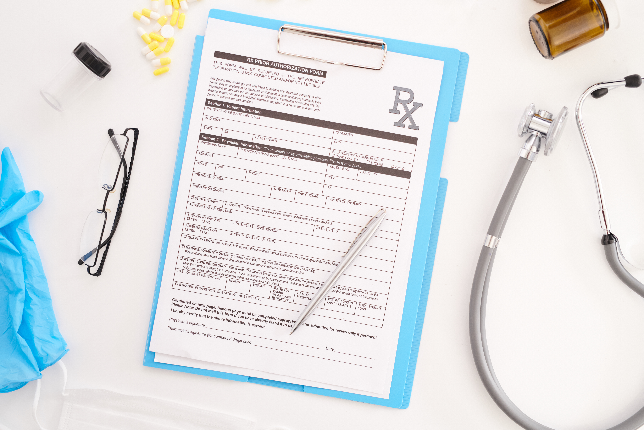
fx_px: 894
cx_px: 322
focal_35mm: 50
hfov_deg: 39.6
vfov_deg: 27.0
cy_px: 215
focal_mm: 50
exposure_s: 1/160
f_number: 3.2
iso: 800
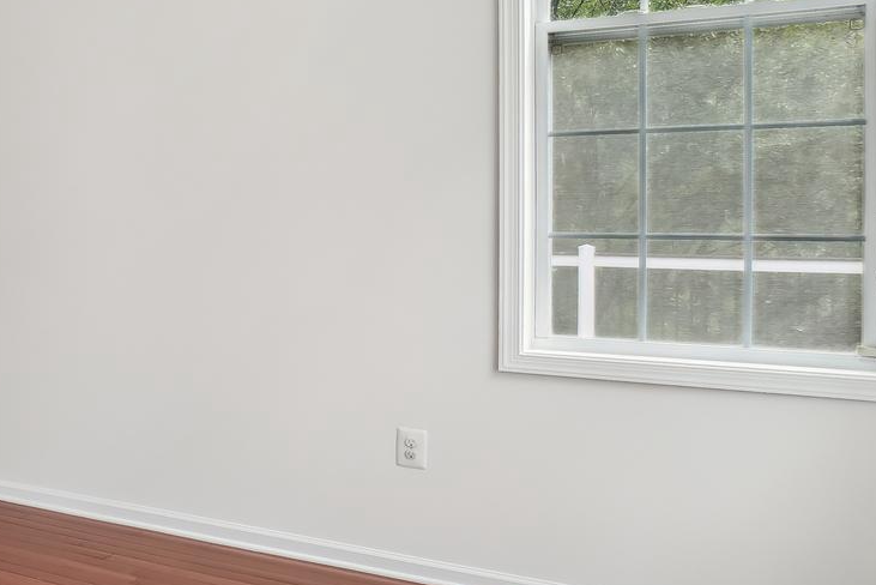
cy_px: 232
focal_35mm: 42
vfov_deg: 31.8
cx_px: -210
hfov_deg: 35.1
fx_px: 1022
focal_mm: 10
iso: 100
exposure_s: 1/13
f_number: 7.1
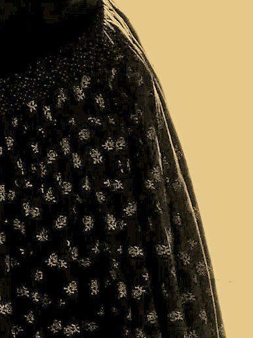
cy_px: 15
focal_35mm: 233
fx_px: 2272
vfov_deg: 8.5
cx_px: -45
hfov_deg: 6.3
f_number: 4.2
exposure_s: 1/250
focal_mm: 8.2
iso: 100
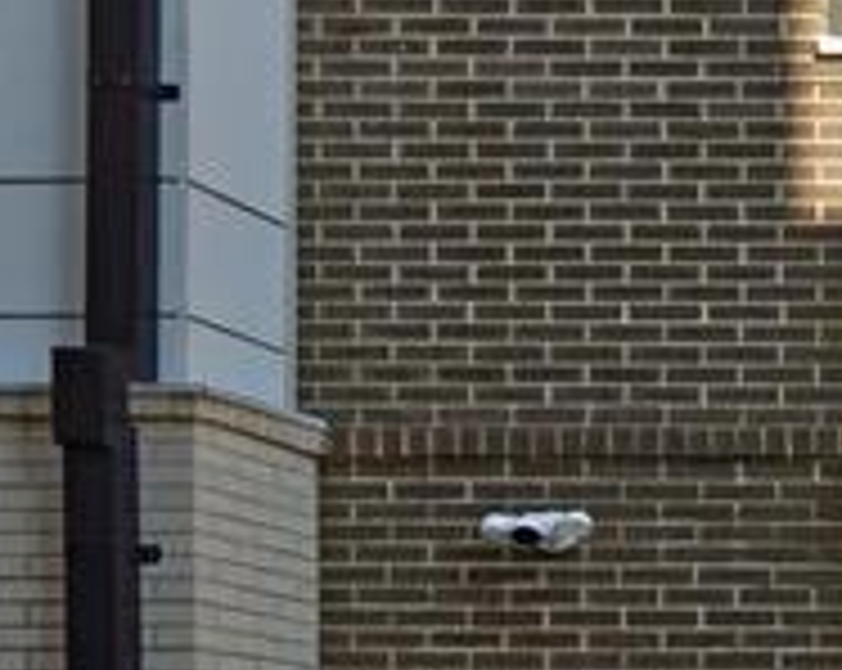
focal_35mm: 76
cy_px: -688
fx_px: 1891
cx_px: 1529
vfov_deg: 15.7
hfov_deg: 19.0
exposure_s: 1/250
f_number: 13
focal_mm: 14
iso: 320
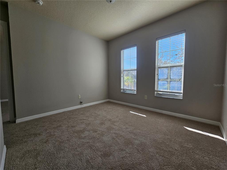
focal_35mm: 13
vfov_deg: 89.9
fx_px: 85
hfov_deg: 106.2
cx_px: 114
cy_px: 85
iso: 50
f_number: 2.2
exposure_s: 1/160
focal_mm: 2.2
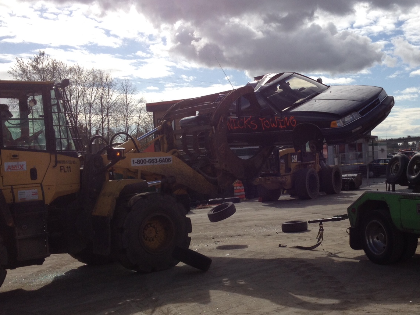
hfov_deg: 37.9
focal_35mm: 50
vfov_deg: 29.1
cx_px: 272
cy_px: 171
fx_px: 607
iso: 64
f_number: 2.4
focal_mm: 4.28
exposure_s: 1/3247
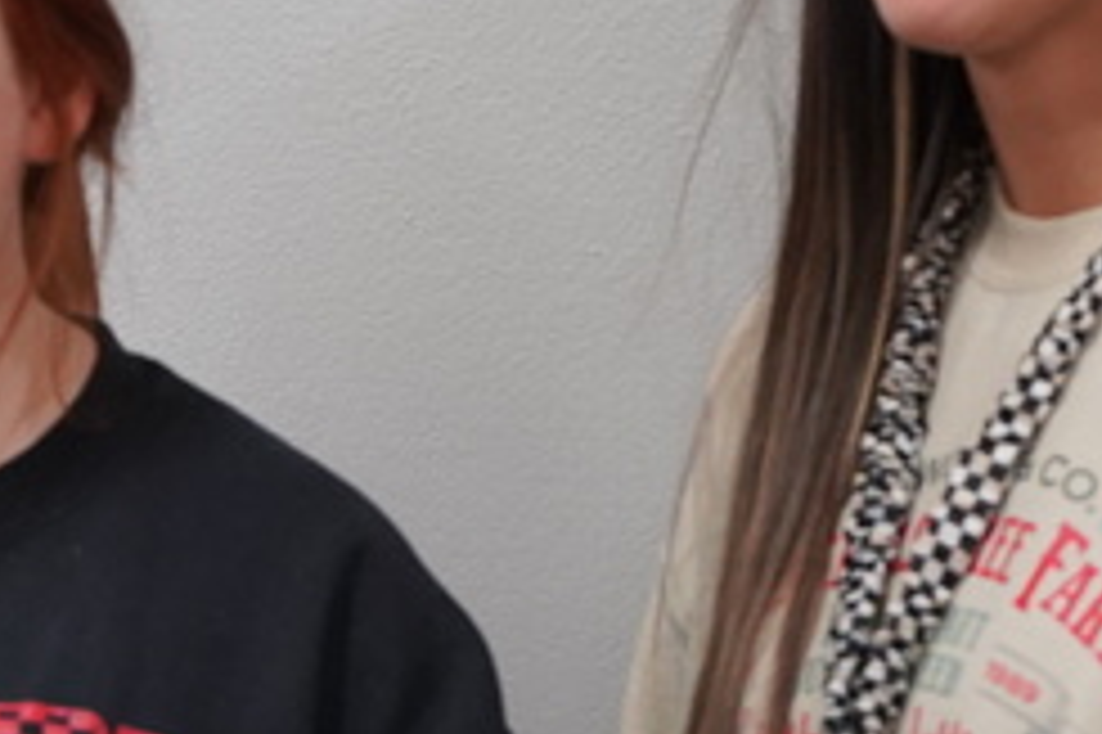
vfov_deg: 2.5
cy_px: 372
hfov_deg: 3.8
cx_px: 261
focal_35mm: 540
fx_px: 16518
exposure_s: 1/160
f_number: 4
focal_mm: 129
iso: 2500
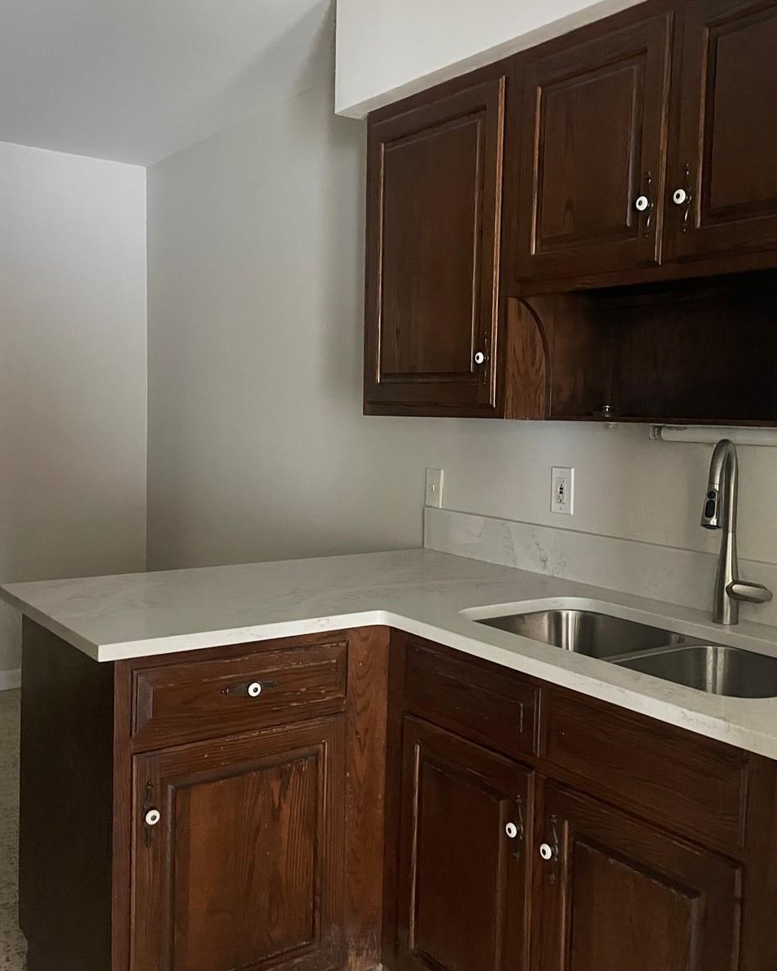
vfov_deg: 52.8
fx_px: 977
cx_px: 432
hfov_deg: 43.3
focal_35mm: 34
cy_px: 485
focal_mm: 4.2
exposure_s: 1/30
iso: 800
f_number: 1.6
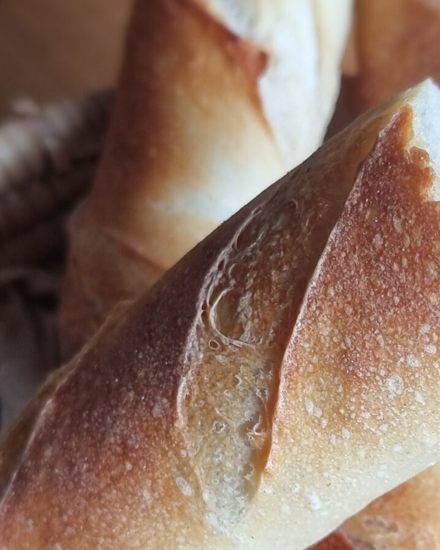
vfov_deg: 28.0
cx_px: 270
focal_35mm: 67
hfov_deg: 22.8
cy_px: 390
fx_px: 1091
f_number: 1.8
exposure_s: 1/50
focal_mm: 6.7
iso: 80
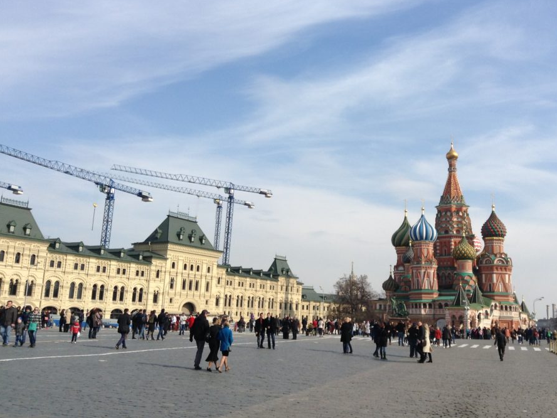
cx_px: 319
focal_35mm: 38
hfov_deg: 48.8
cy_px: 198
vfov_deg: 37.7
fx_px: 611
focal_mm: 3.3
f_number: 2.4
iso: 32
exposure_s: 1/1348
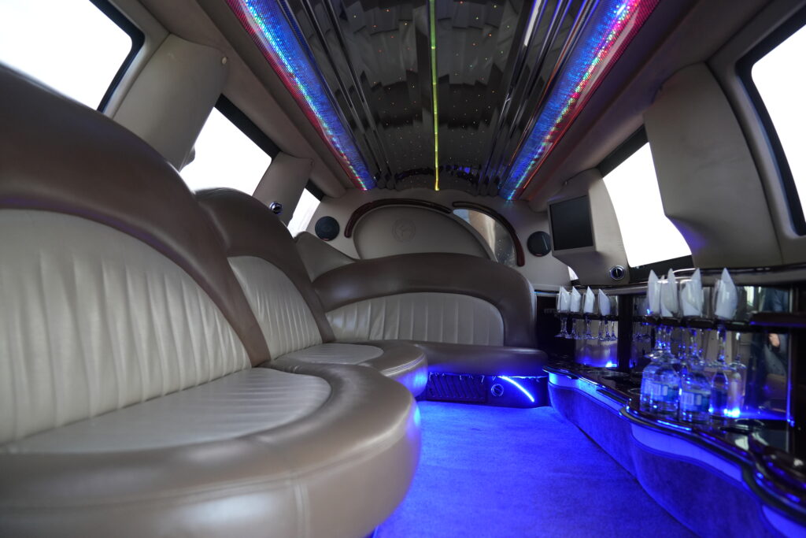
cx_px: 403
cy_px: 269
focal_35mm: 24
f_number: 2.8
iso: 1600
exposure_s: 1/160
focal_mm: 24
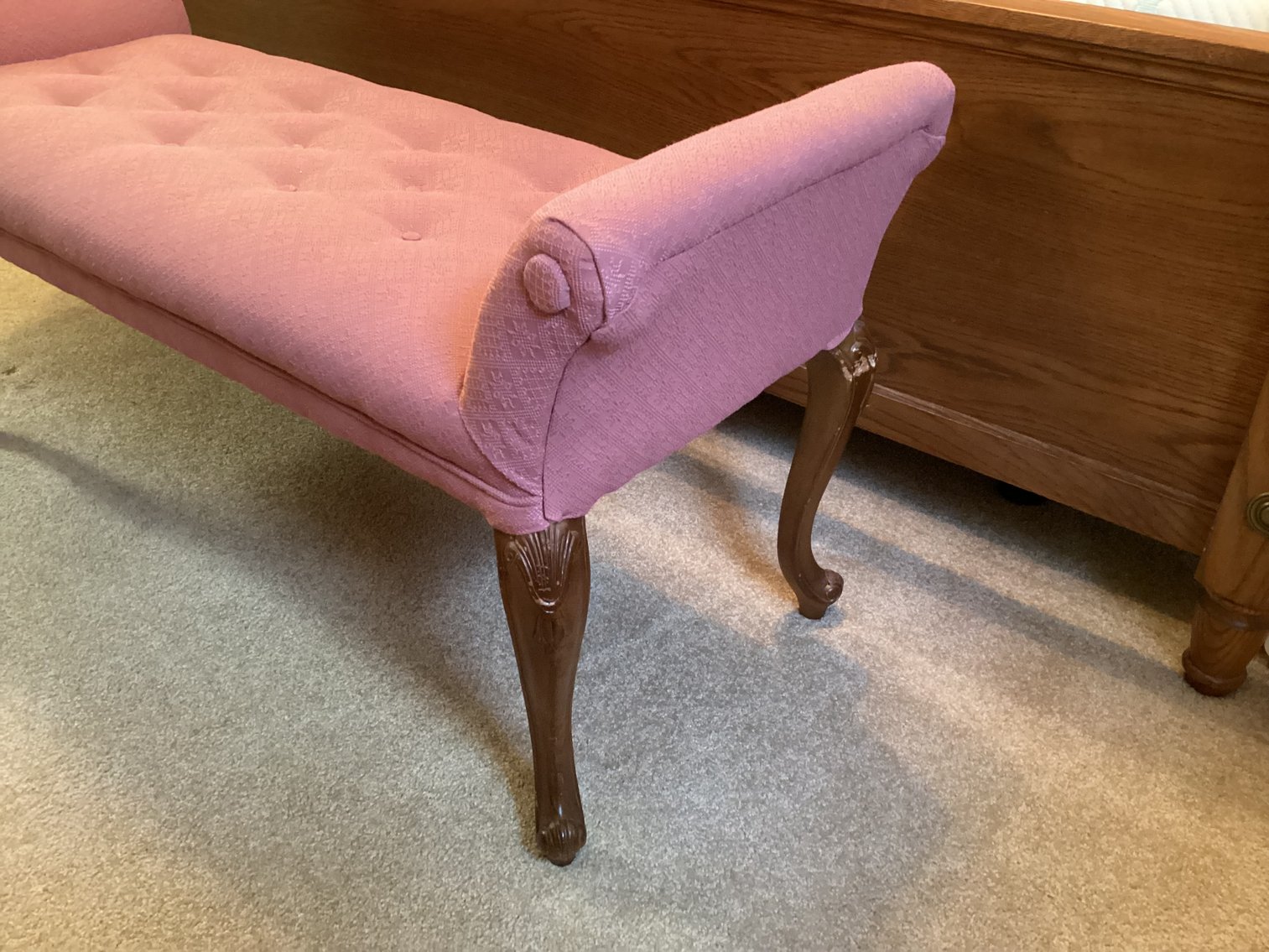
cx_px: 634
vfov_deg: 45.4
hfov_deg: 58.3
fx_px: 1137
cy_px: 476
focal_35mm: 31
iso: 500
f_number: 2.4
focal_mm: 3.3
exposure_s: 1/30
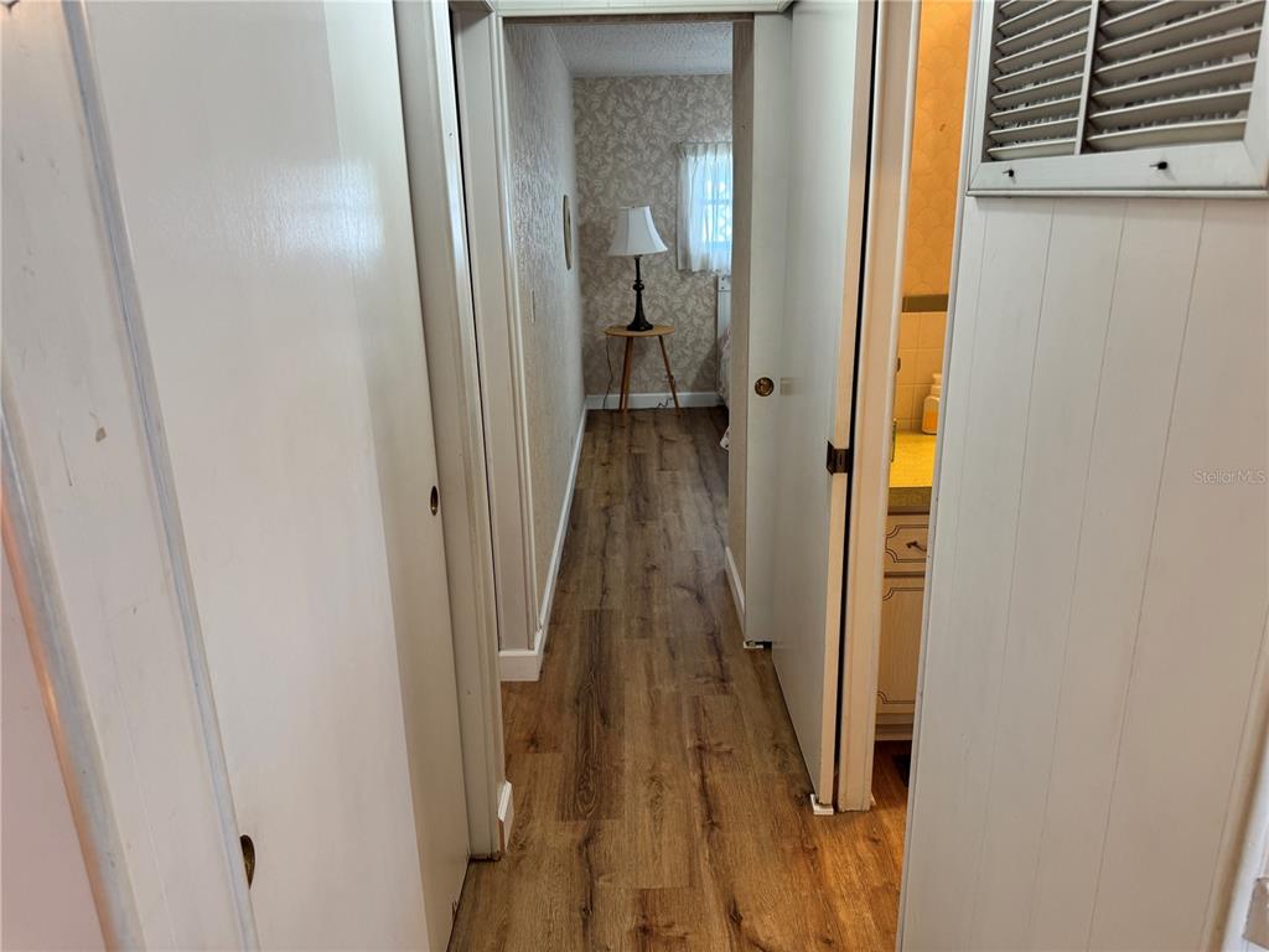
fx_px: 880
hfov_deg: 71.6
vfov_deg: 56.8
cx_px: 634
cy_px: 476
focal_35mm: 24
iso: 125
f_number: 1.78
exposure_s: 1/60
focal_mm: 6.76
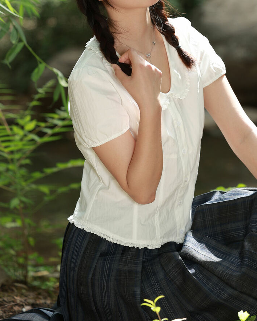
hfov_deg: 8.4
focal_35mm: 184
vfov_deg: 10.5
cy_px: 88
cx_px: 187
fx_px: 1750
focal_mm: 111
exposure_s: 1/250
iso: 100
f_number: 2.8
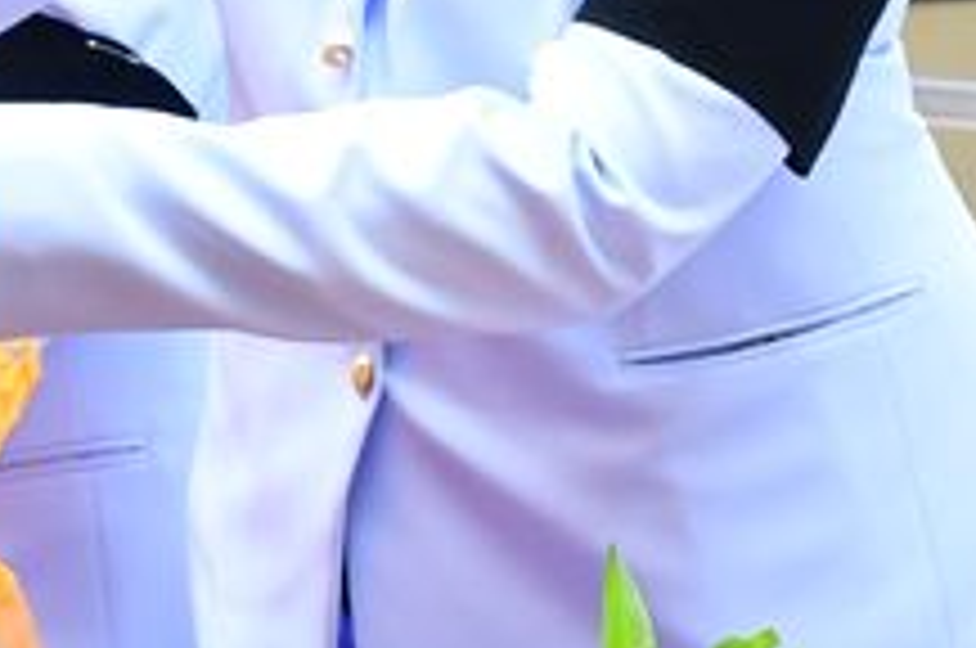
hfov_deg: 9.1
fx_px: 6145
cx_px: 517
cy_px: -7
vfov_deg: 6.0
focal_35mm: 227
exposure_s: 1/200
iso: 1000
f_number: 7.1
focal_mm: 32
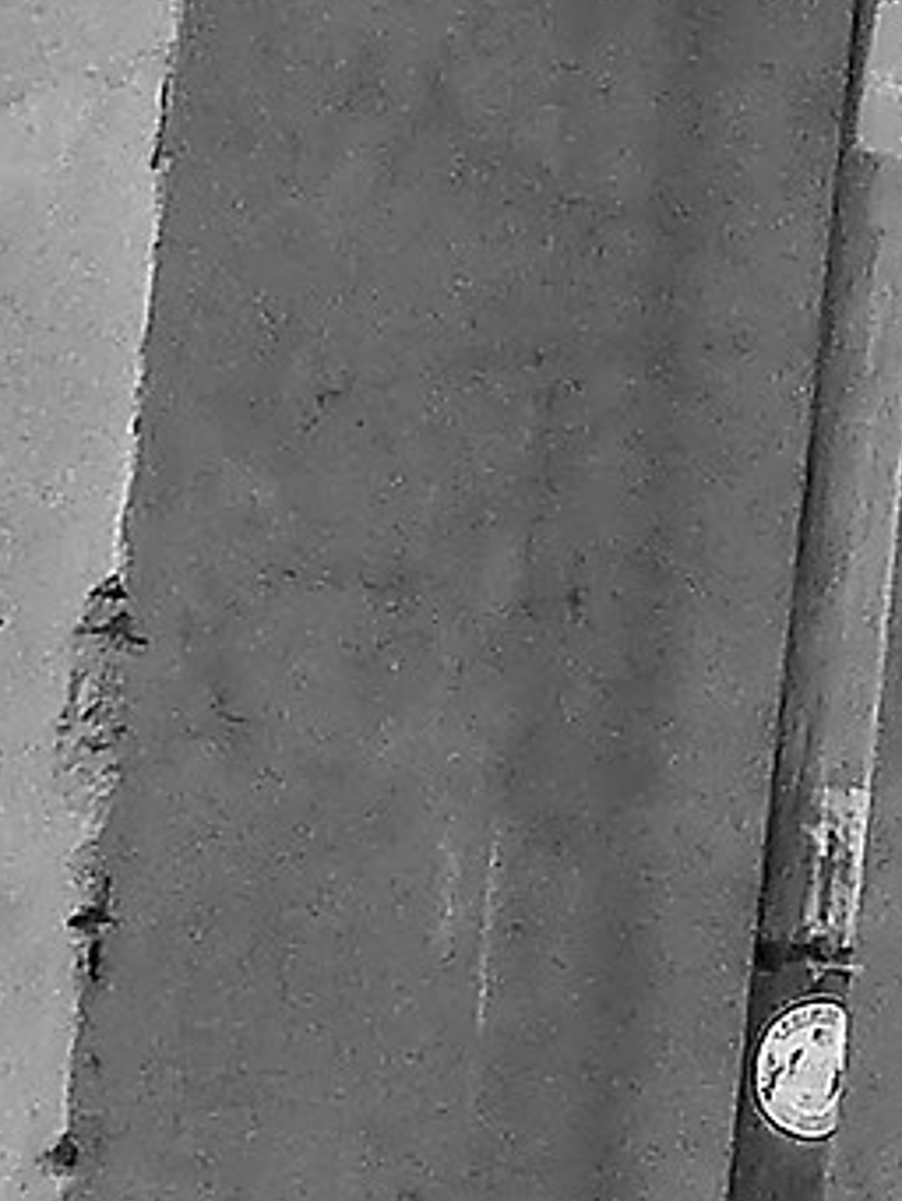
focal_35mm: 176
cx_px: 2688
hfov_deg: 7.5
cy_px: -447
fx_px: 6111
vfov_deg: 10.9
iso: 160
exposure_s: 1/640
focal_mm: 4.5
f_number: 4
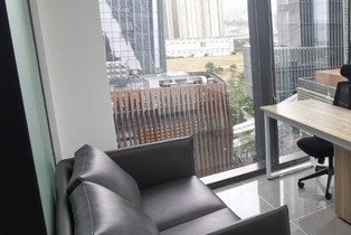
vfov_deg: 36.8
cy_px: 90
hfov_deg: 45.3
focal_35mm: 36
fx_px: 351
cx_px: 347
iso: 100
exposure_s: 1/100
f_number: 2.2
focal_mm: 2.26
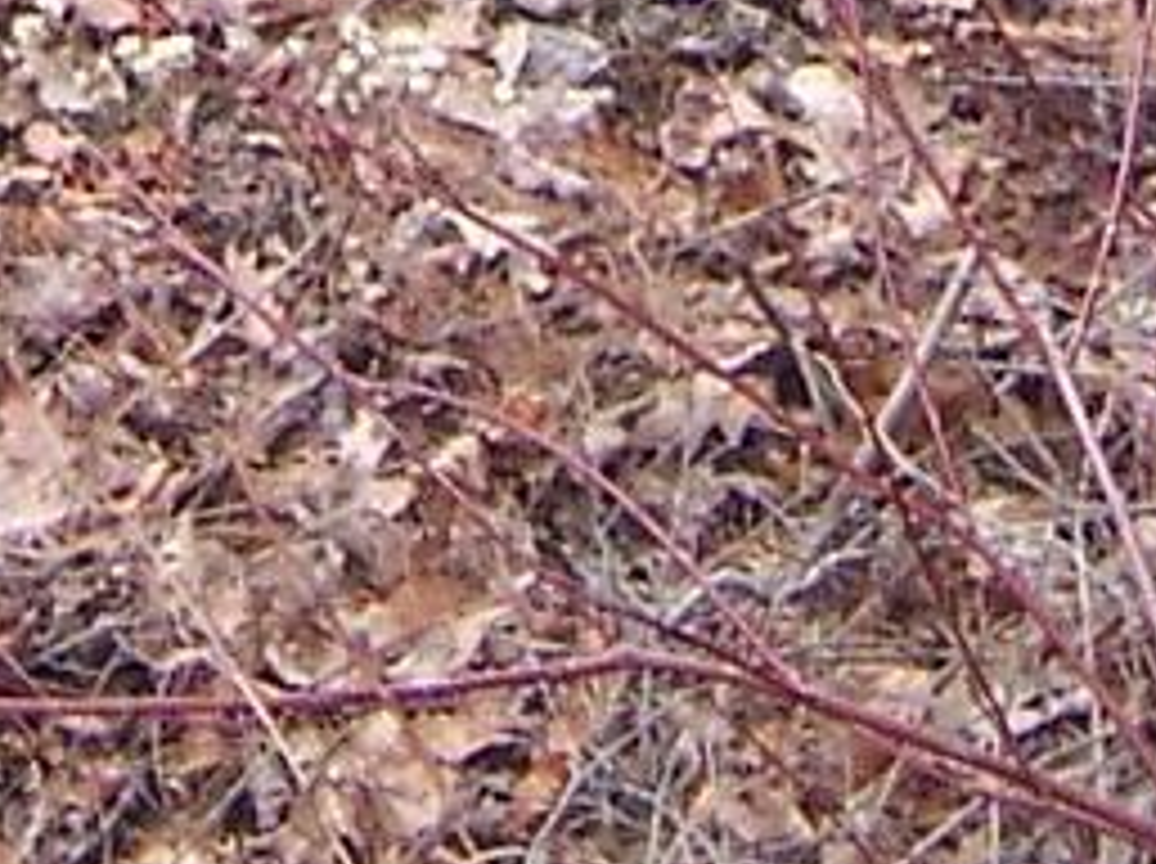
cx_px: 333
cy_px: -1526
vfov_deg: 6.5
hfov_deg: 9.3
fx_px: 7103
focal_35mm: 213
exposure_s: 1/60
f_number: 2.8
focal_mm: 5.5
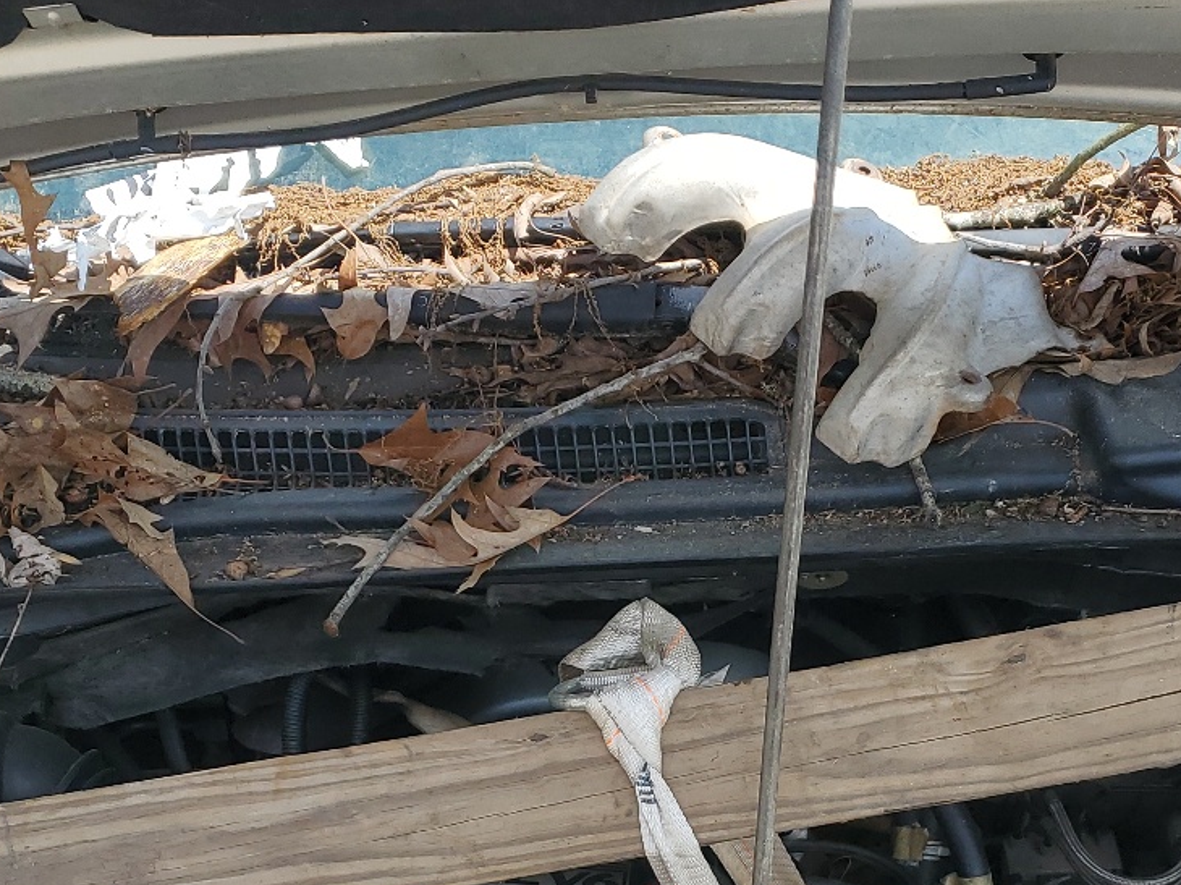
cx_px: 626
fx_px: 1944
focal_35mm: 57
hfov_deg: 33.8
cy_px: 760
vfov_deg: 25.0
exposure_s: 1/1667
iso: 50
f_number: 1.5
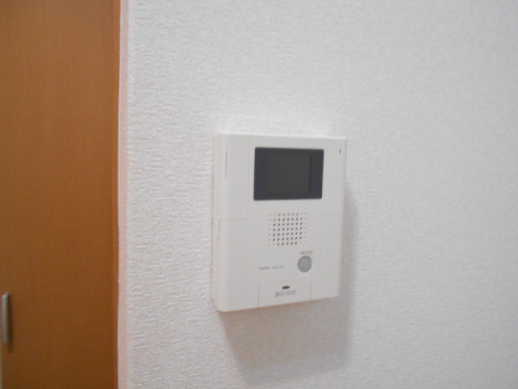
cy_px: 194
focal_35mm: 26
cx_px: 259
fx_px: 389
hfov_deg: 67.3
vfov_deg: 53.1
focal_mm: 4.6
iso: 400
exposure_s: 1/10
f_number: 3.2
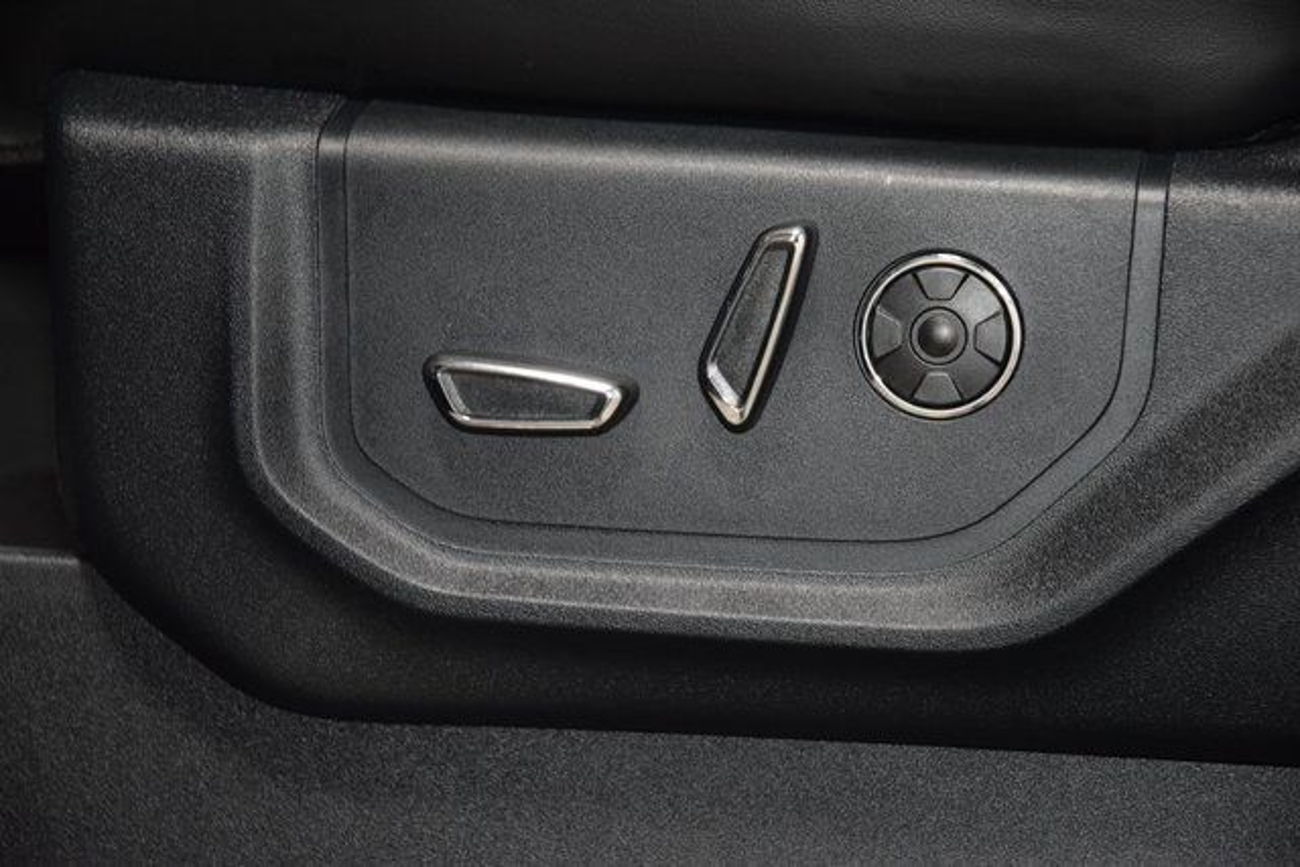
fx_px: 3792
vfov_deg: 13.0
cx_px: 650
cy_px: 434
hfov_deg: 19.5
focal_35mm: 105
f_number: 4.5
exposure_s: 1/60
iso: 2800
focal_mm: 70
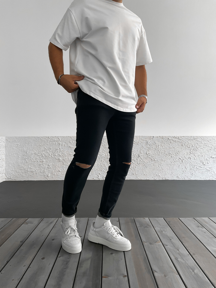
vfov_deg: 61.7
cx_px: 108
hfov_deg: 48.2
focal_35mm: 29
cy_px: 144
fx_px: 241
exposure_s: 1/120
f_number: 1.8
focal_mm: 3
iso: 50
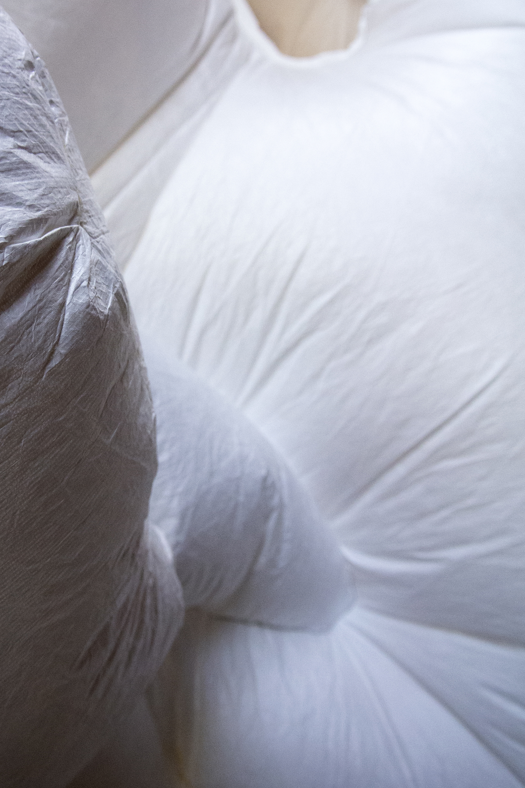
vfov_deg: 52.7
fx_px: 788
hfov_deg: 36.5
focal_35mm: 36
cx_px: 181
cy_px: 308
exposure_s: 1/125
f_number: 3.5
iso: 1600
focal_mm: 10
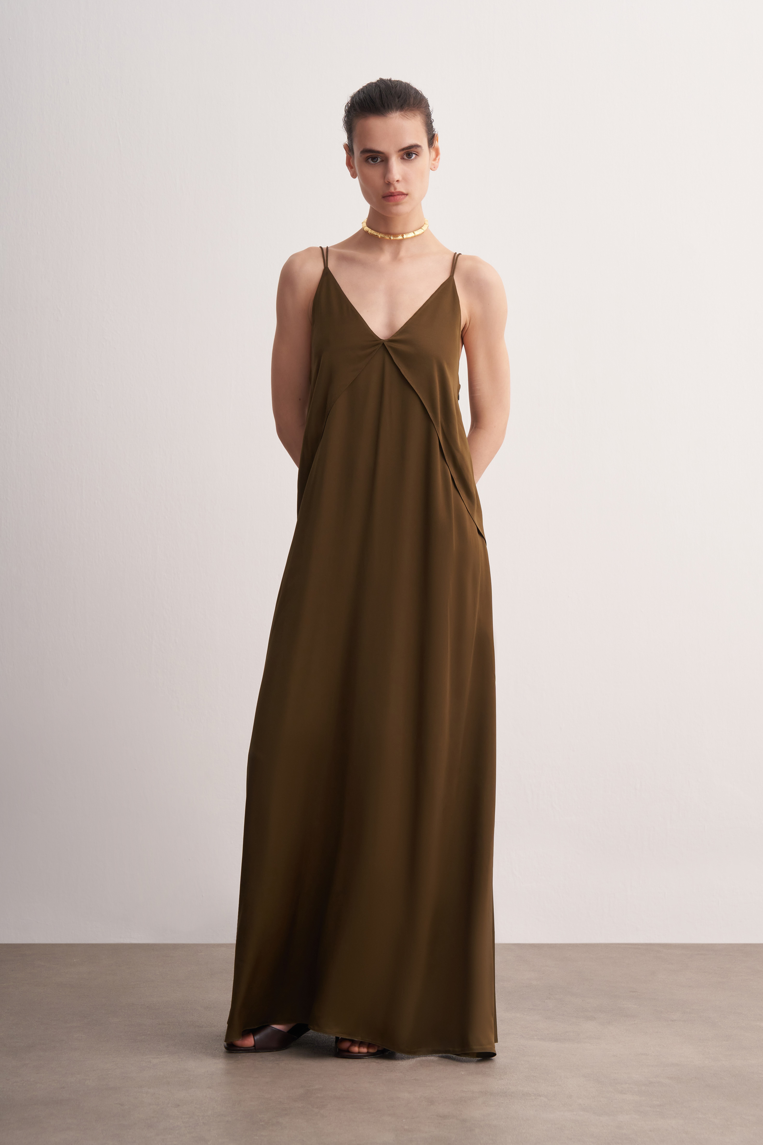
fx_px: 2130
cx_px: 382
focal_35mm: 67
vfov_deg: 30.1
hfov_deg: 20.3
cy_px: 572
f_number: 7.1
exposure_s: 1/160
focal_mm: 67
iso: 400
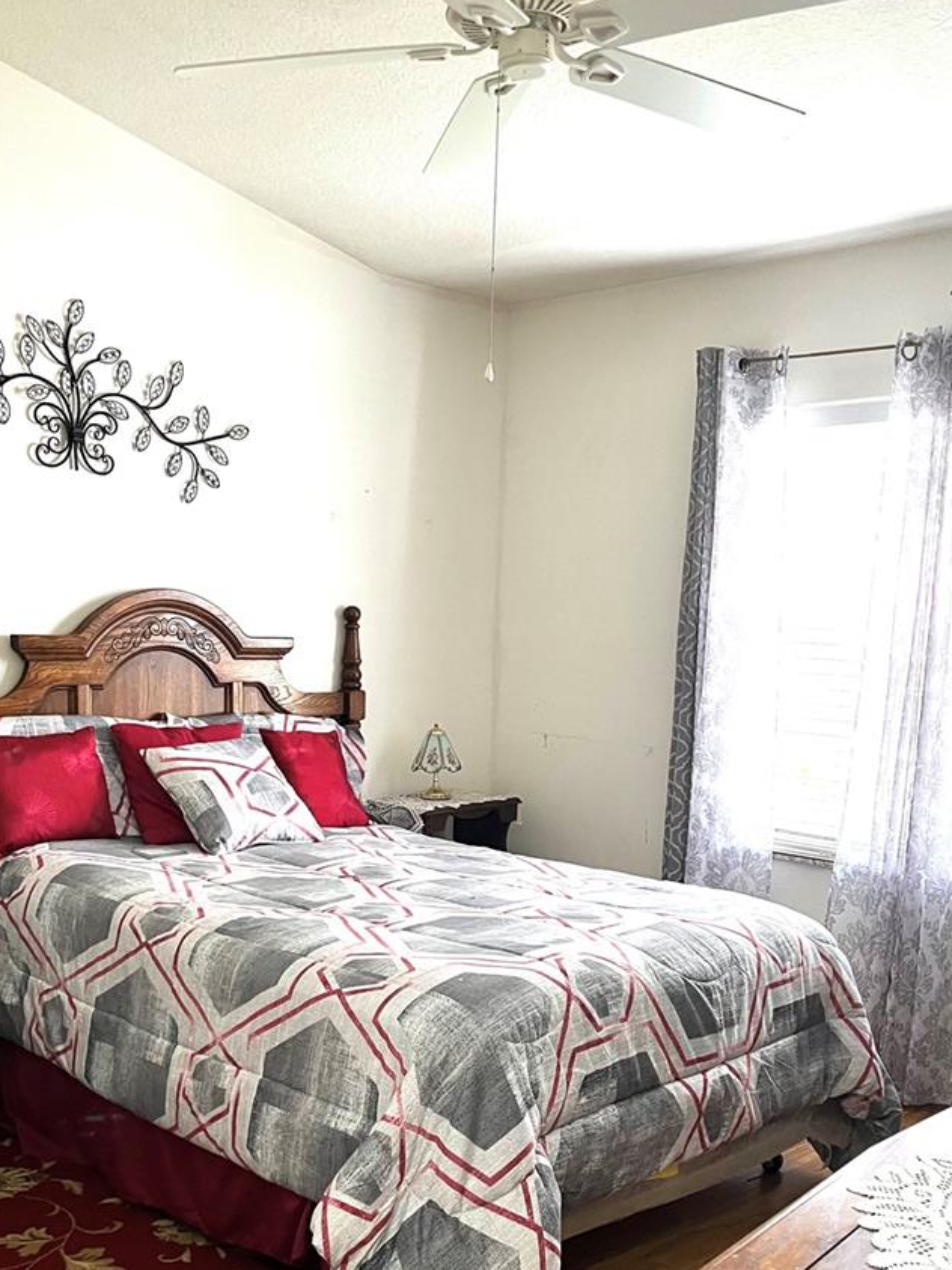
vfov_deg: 49.8
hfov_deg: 38.7
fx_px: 1357
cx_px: 476
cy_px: 768
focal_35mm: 37
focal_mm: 5.1
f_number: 1.6
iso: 200
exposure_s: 1/60
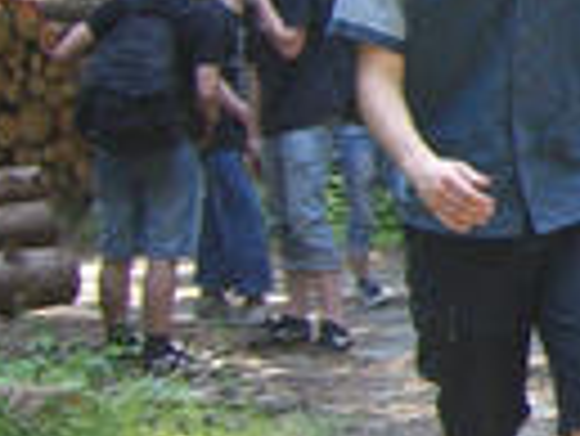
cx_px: 1304
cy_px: -54
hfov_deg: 9.5
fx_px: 3153
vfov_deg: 7.9
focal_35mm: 188
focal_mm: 6.2
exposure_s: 1/200
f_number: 2.7
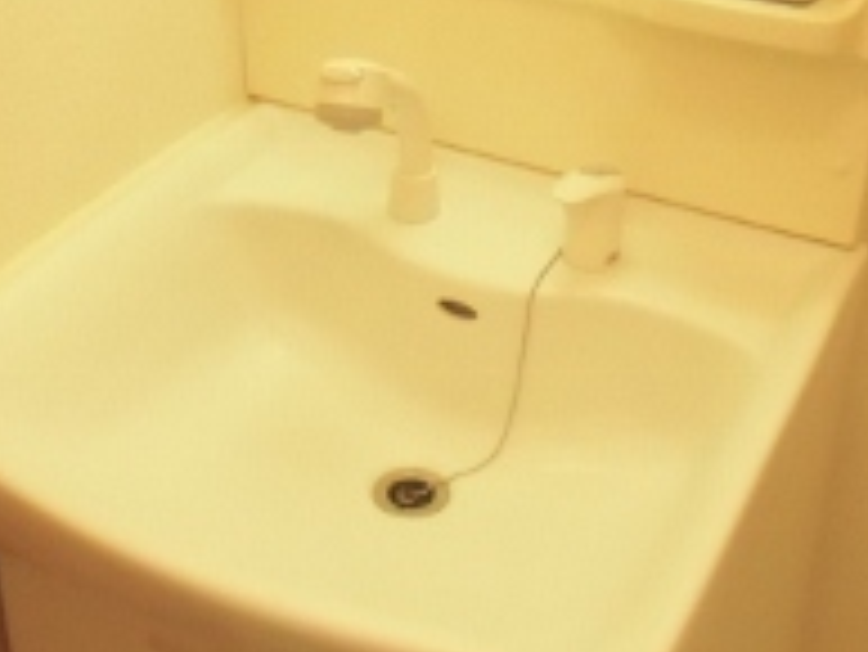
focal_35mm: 56
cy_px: 189
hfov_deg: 34.3
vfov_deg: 25.9
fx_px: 1405
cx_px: 427
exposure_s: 1/60
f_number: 3
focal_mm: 4.24
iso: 800
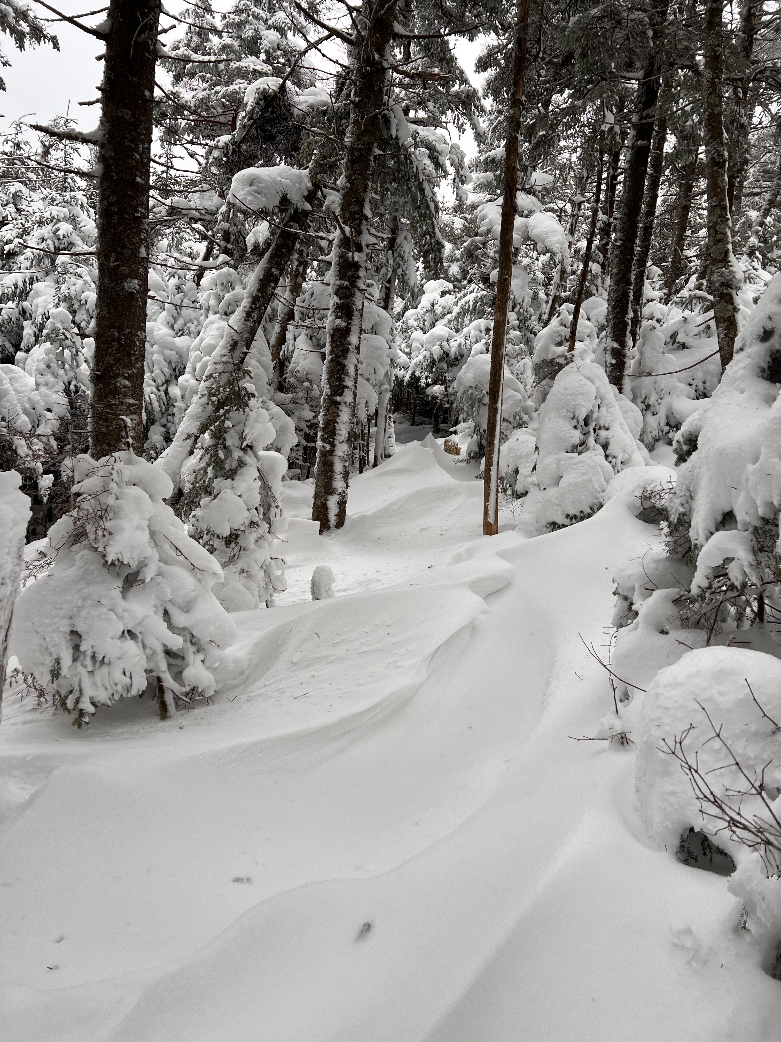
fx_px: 782
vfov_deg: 67.3
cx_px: 390
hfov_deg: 53.1
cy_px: 521
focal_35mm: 26
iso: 50
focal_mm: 5.7
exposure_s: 1/528
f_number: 1.5
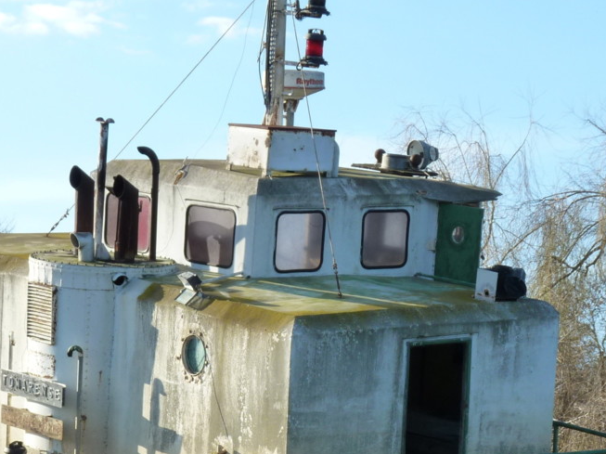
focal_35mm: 153
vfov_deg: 9.6
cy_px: 408
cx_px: 204
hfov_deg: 12.9
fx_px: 2677
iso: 125
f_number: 5
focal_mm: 13.8
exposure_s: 1/250
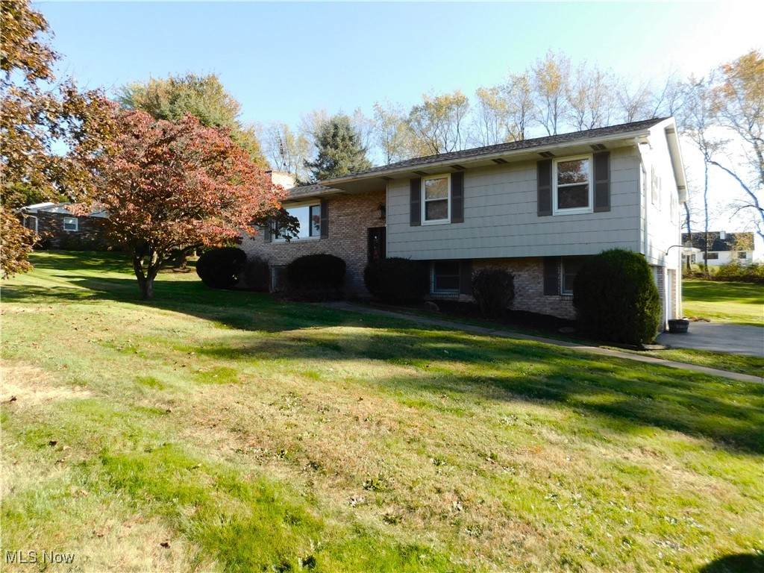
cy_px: 286
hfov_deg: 73.9
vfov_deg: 58.9
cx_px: 382
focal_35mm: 23
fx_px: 508
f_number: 3
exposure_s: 1/400
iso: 125
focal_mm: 4
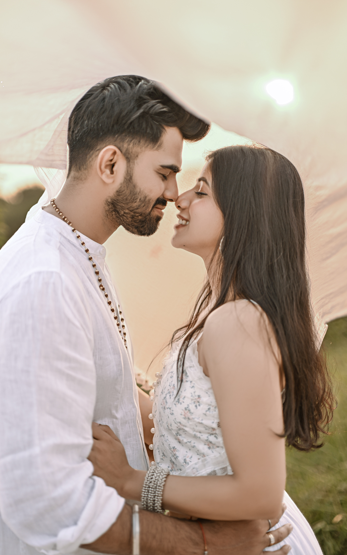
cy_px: 277
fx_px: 772
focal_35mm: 51
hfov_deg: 25.3
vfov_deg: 39.6
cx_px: 168
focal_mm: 50
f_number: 1.4
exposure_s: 1/800
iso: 125
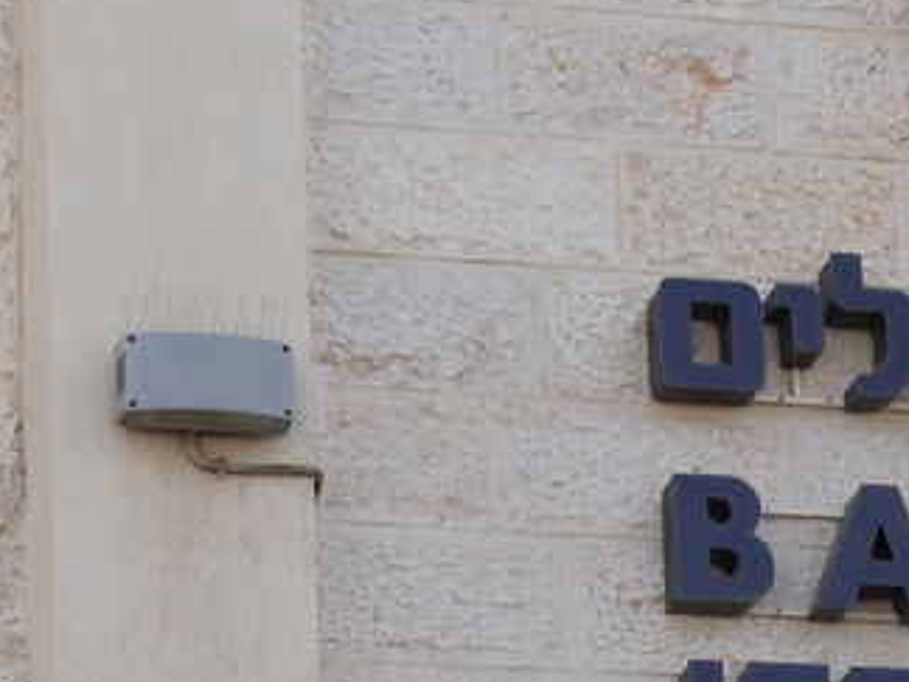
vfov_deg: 6.5
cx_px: 721
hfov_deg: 8.8
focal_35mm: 225
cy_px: 1184
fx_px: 5908
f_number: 7.1
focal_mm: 26
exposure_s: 1/250
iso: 200
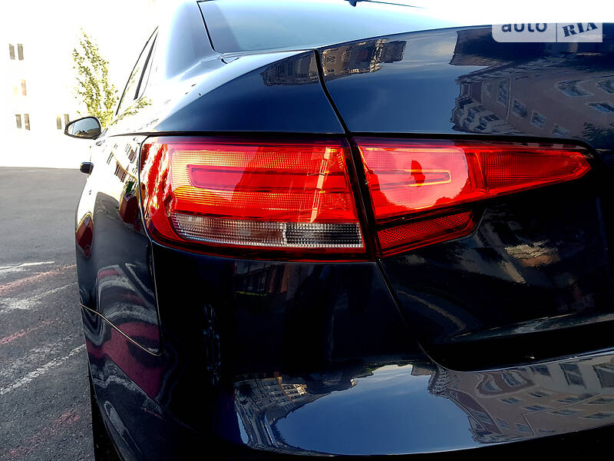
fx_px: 461
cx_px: 307
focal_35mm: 26
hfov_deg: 67.3
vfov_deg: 53.1
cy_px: 230
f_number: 1.7
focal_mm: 4.2
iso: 40
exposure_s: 1/193
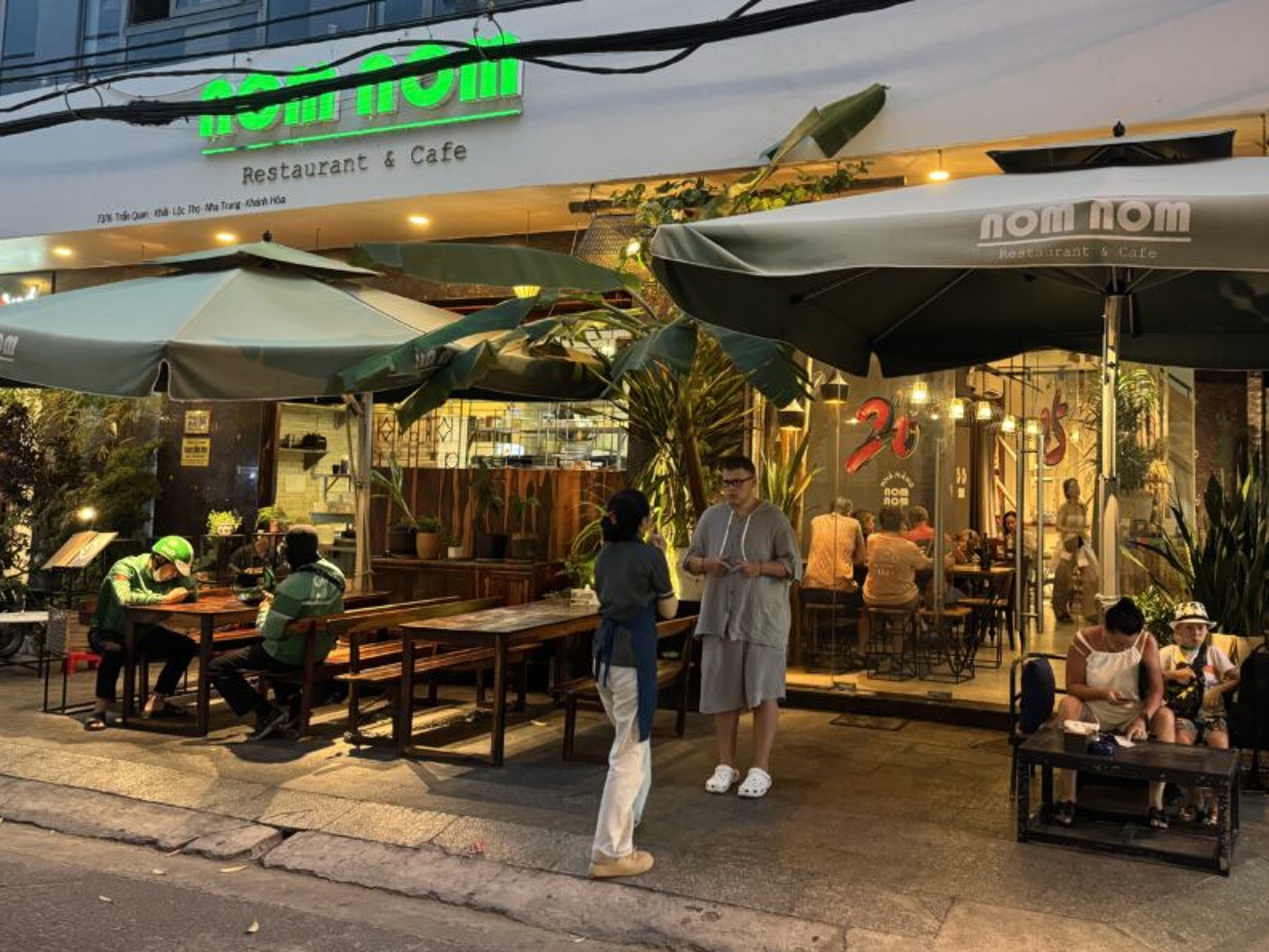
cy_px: 410
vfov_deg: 45.3
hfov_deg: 57.5
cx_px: 802
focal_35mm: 31
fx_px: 1137
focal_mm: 6.76
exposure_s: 1/33
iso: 640
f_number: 1.78
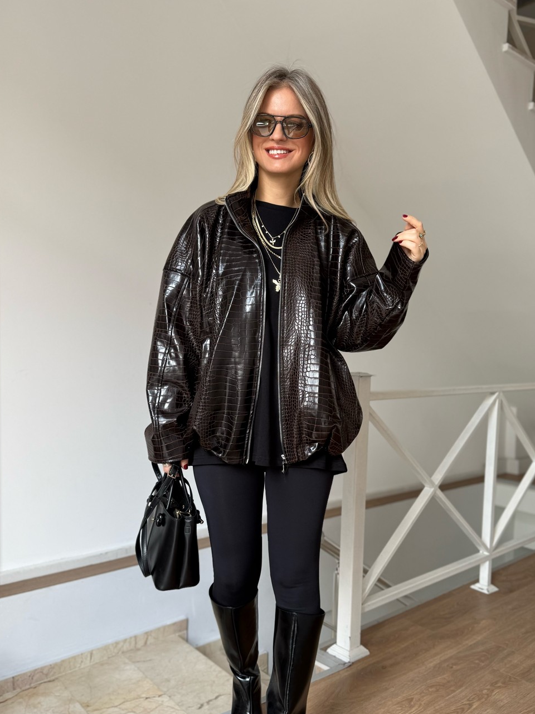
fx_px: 618
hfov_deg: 46.7
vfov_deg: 59.9
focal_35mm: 30
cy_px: 389
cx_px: 303
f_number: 1.78
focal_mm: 6.76
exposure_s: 1/121
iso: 50
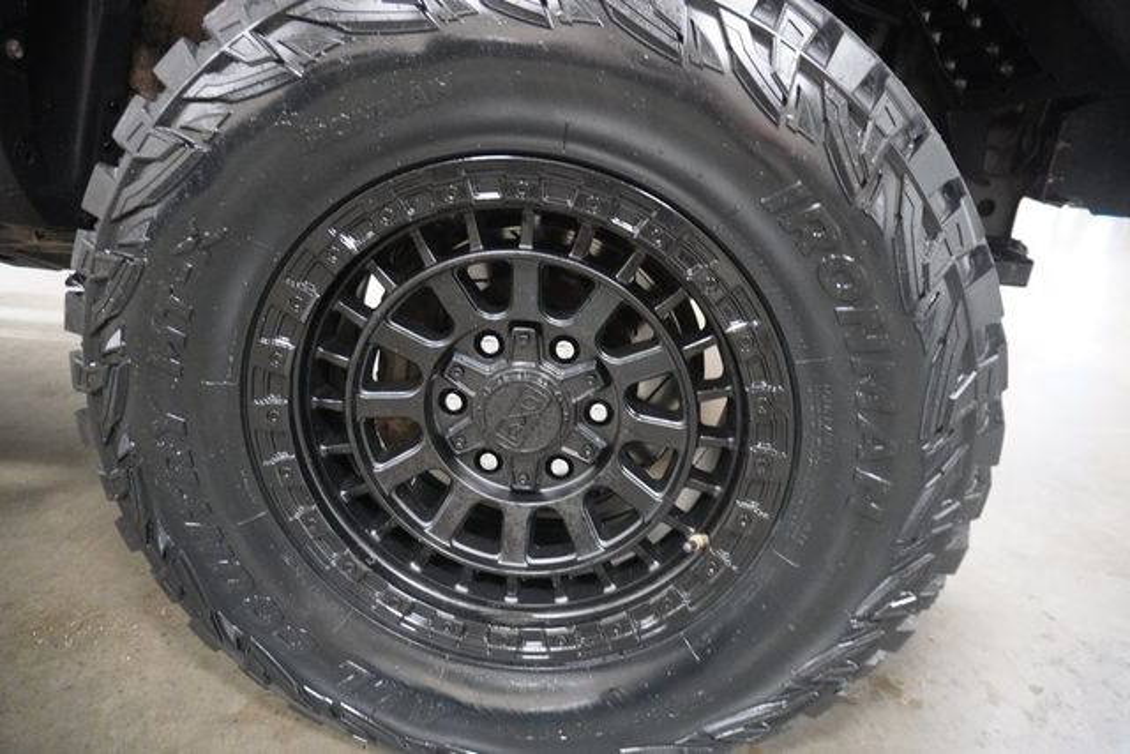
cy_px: 377
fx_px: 753
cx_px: 565
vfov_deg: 53.2
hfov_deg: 73.7
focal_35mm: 24
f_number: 3.5
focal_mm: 16
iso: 6400
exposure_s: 1/30
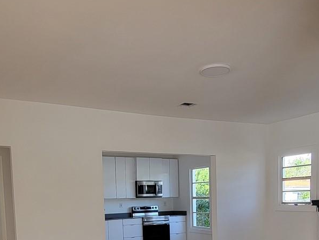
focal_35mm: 35
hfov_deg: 52.6
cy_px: 222
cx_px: 161
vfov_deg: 37.7
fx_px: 323
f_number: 2.2
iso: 64
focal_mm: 2.2
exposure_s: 1/120
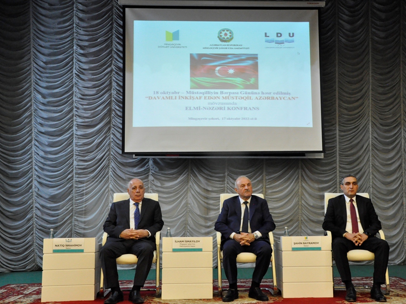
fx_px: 504
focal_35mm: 43
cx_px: 226
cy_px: 153
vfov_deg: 33.6
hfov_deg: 43.8
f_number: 8
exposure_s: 1/60
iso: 3200
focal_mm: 26
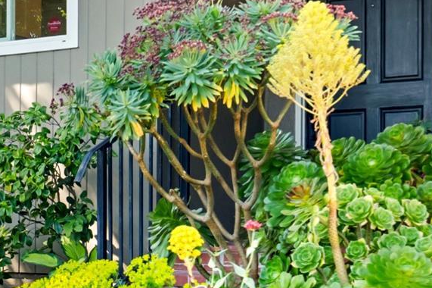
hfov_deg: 21.6
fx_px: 1103
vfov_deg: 14.8
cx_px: 27
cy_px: 62
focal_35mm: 92
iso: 400
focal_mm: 35
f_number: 8
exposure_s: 1/100
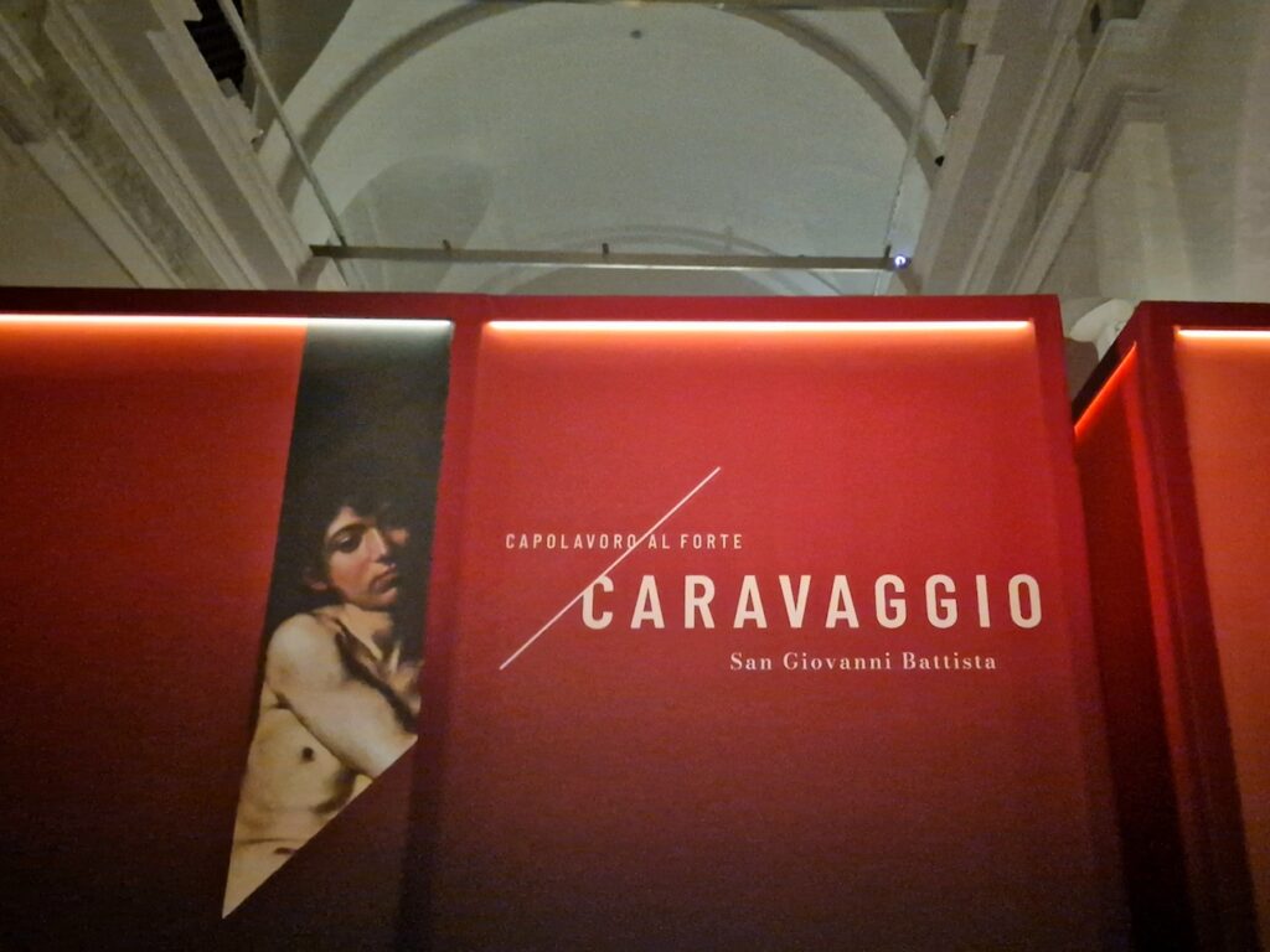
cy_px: 476
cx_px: 635
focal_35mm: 23
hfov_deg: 73.9
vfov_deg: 58.9
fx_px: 844
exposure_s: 1/17
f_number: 1.8
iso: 1250
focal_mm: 5.4
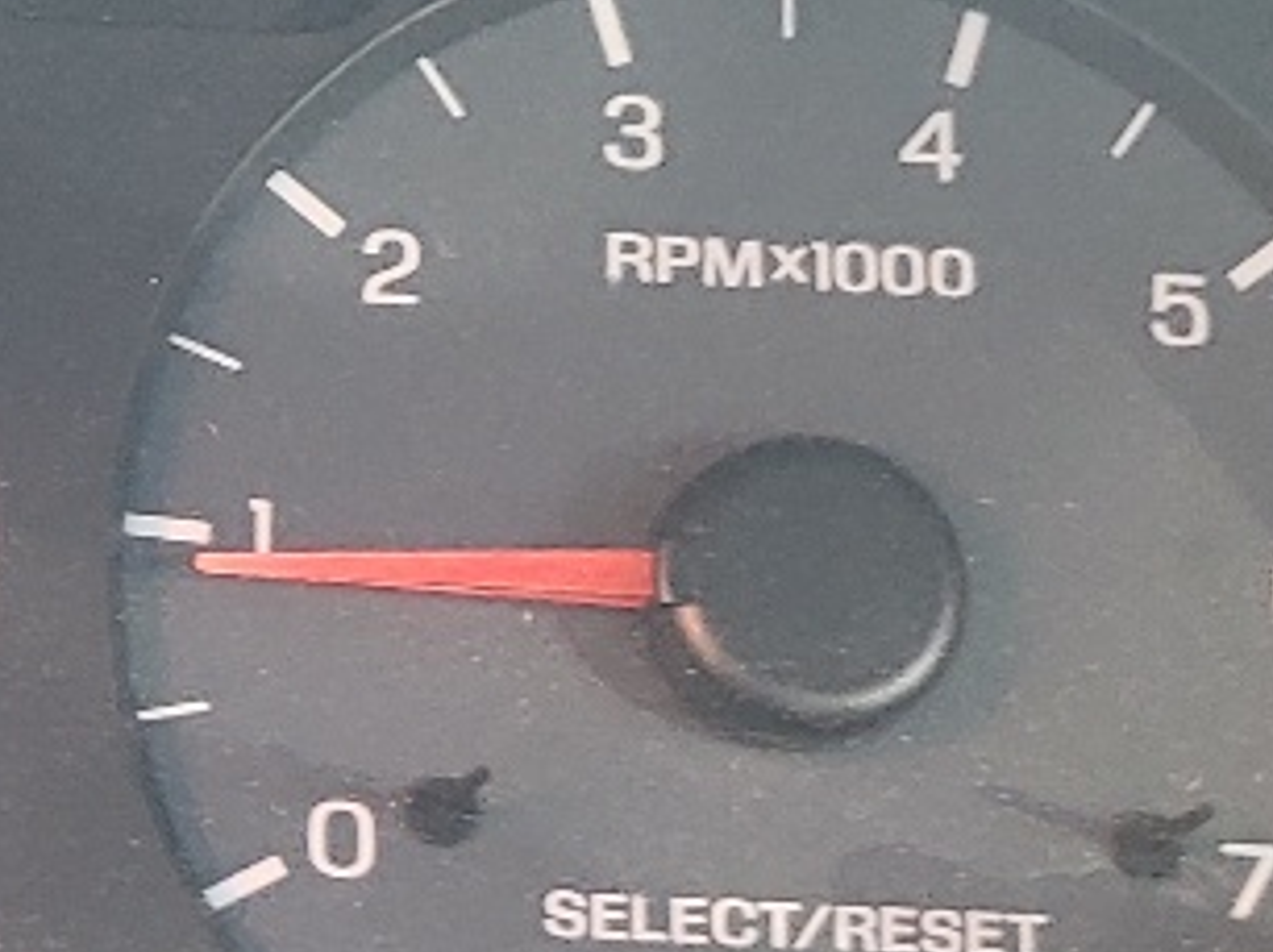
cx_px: -445
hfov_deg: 13.9
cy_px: 1023
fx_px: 4997
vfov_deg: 10.8
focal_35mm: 136
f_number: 1.5
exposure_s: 1/60.2
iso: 91
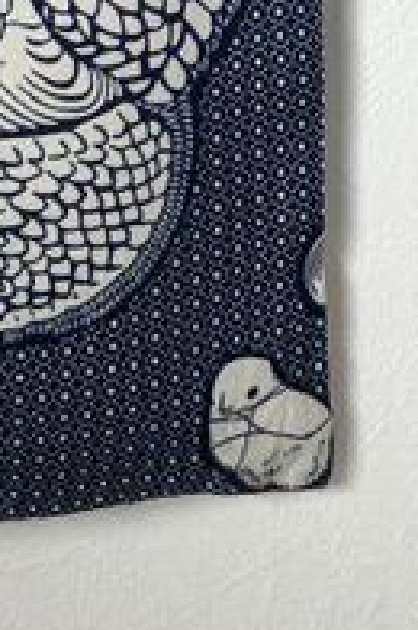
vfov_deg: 13.4
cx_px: -212
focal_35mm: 127
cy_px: -702
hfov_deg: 10.4
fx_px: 2220
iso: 32
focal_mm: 3.99
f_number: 1.8
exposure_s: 1/121
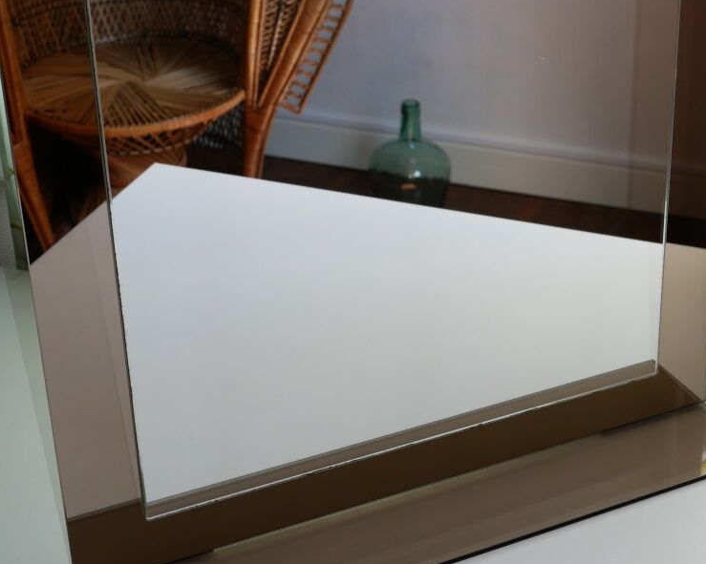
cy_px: 136
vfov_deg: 22.3
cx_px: 406
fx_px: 1421
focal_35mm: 68
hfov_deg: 27.9
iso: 200
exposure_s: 1/160
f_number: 4
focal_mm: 20
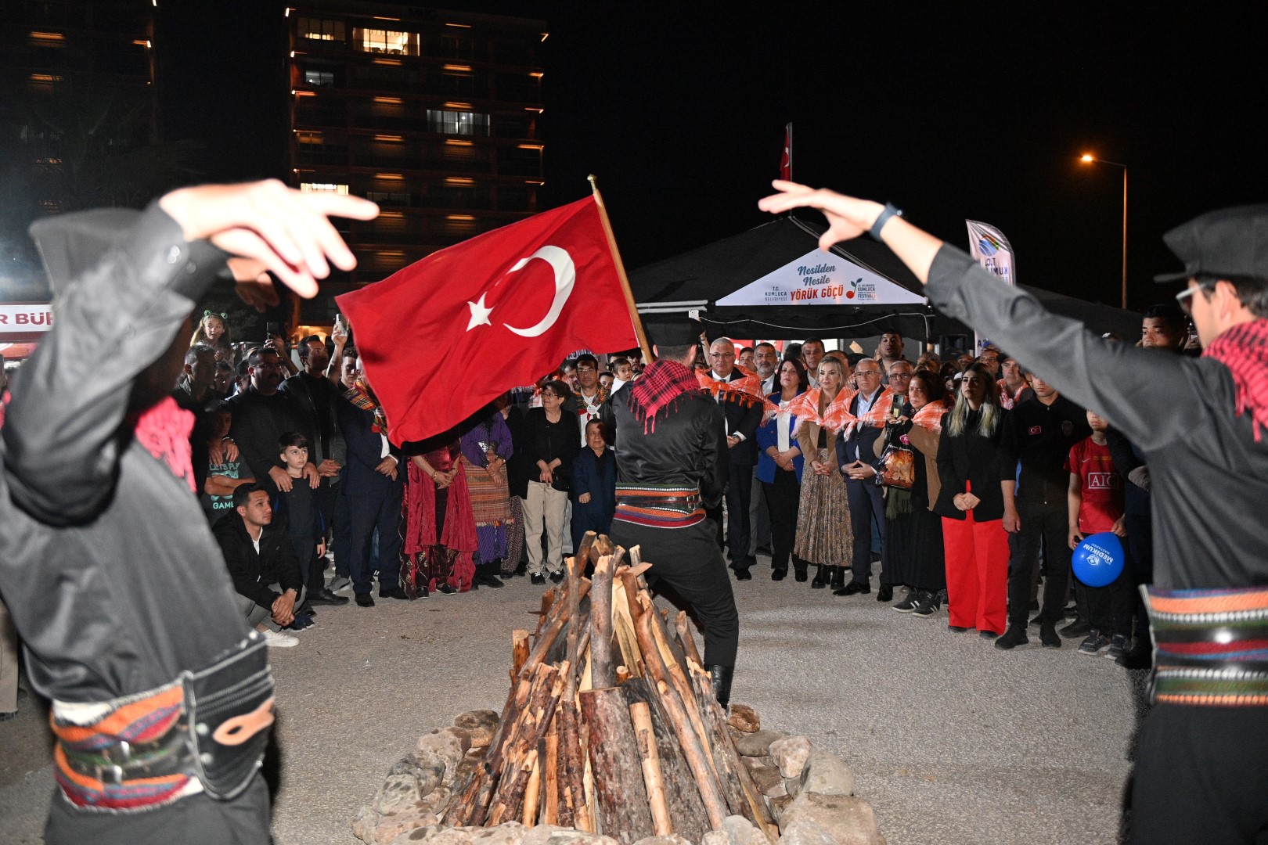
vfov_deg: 41.1
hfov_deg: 58.7
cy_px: 422
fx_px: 1127
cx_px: 634
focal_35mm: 32
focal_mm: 32
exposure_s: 1/250
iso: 4000
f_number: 2.8
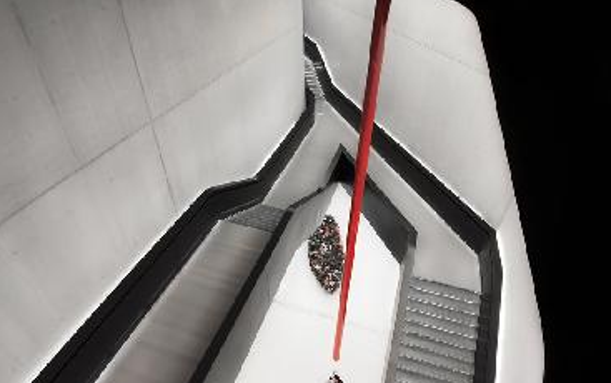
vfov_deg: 59.7
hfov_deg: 85.0
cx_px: 316
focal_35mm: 20
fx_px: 333
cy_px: 181
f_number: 4
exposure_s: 1/60
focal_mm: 16
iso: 320
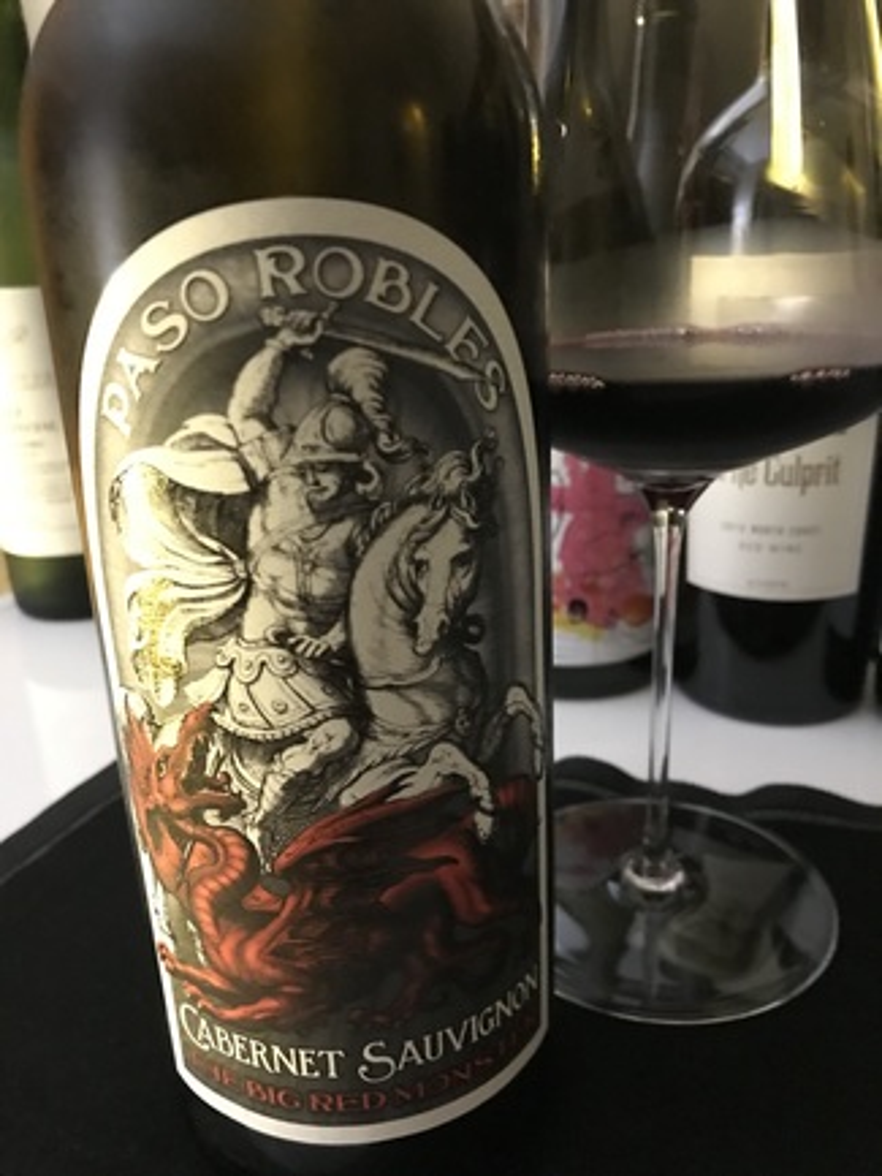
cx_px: 441
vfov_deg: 63.4
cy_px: 588
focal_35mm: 28
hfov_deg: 49.8
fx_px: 951
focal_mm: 3.99
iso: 160
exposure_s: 1/4
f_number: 1.8
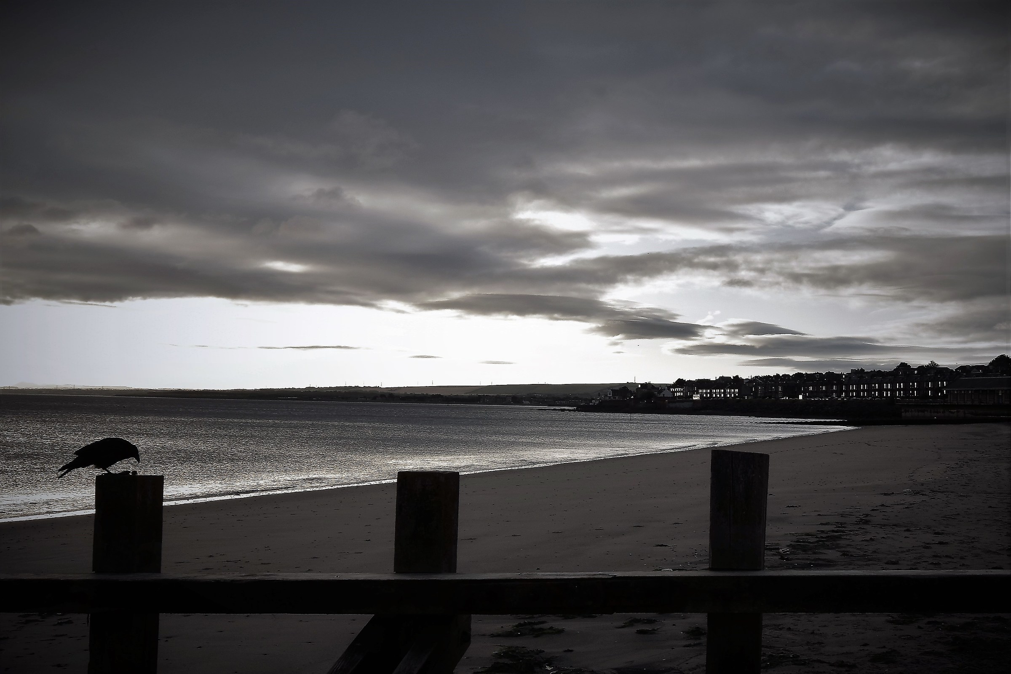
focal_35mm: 27
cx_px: 506
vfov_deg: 47.9
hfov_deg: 67.4
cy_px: 337
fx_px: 758
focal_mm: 18
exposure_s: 1/100
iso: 200
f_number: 13
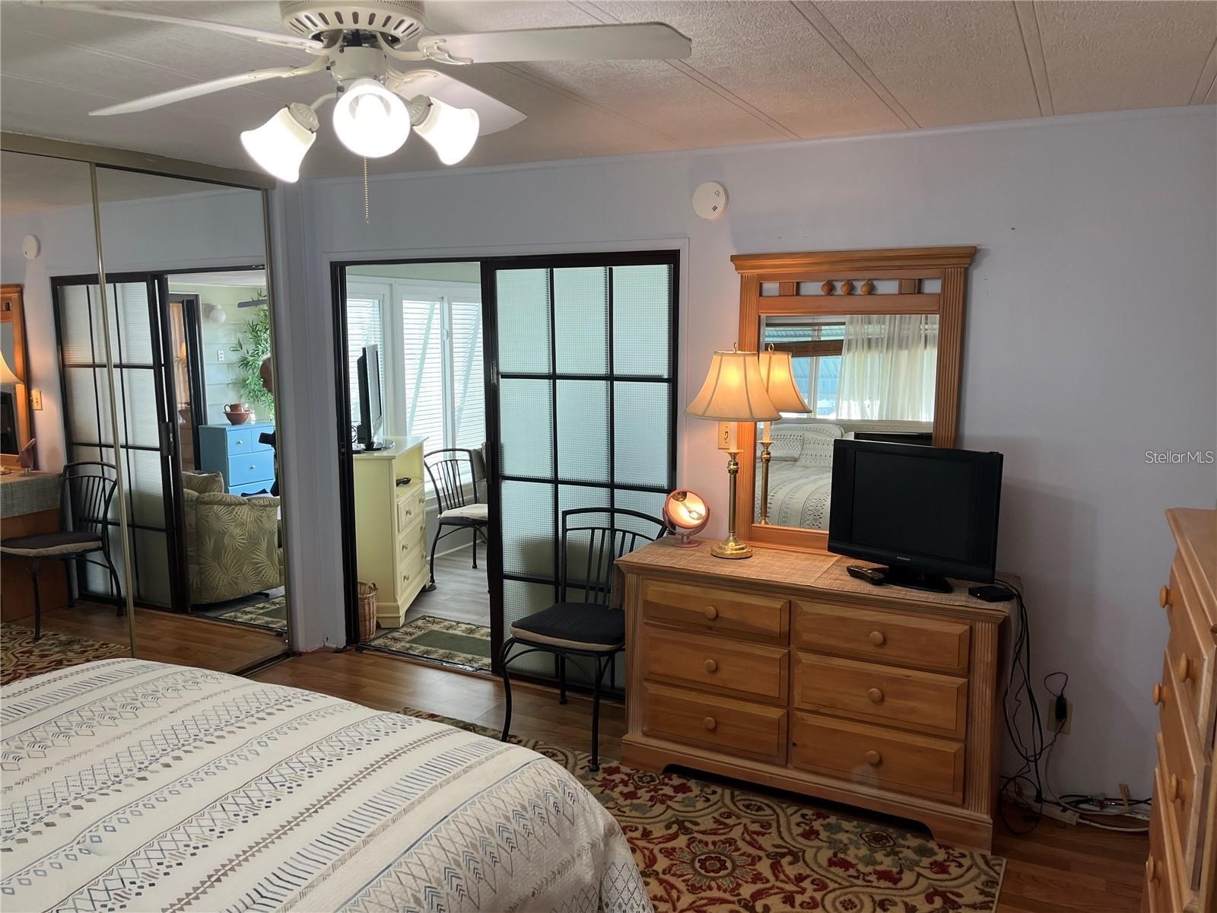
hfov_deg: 67.3
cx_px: 608
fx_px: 914
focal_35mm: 26
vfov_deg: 53.1
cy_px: 456
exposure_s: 1/120
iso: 80
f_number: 1.6
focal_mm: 5.1
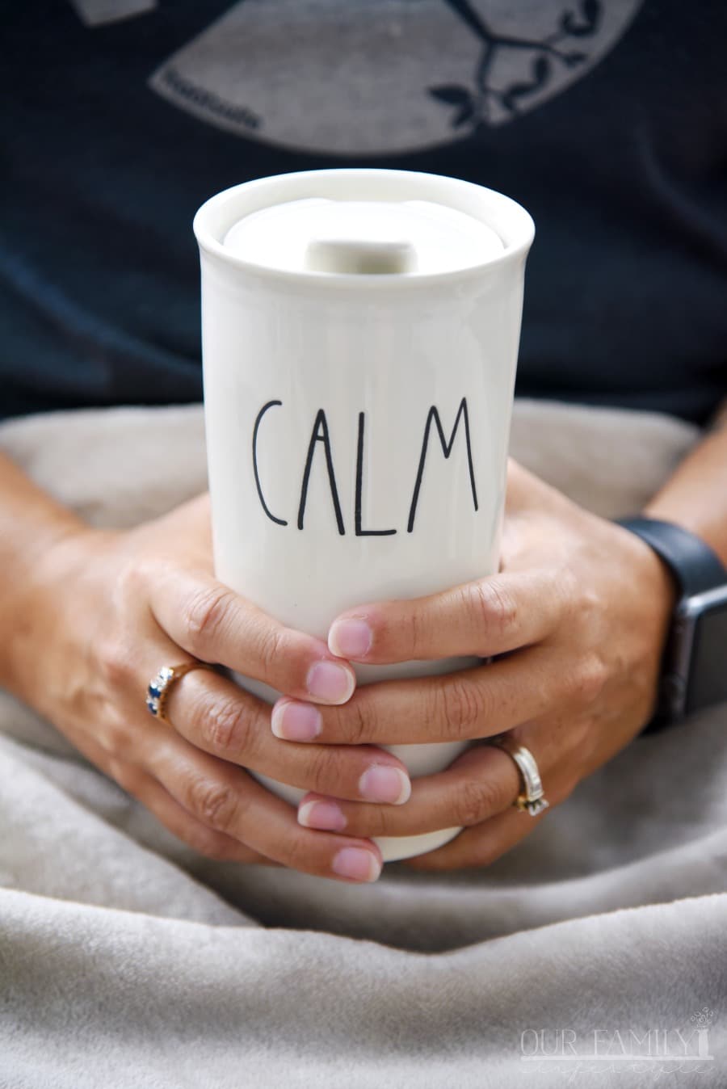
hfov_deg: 11.4
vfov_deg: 17.1
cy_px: 544
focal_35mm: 120
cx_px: 364
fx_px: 3631
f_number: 4
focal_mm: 120
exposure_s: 1/125
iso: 1400
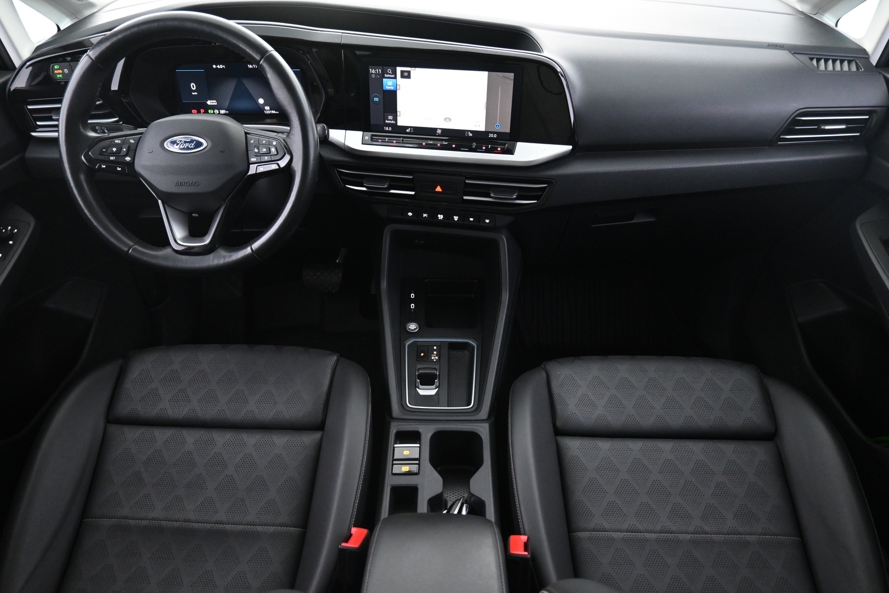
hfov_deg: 70.4
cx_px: 444
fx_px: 630
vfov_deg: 50.4
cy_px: 296
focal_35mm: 26
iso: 2500
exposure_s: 1/25
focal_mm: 17
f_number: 3.5
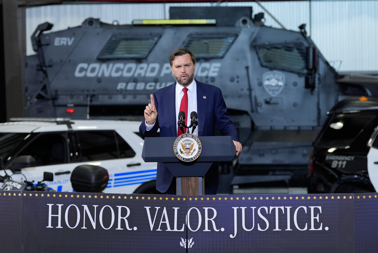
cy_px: 126
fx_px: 1713
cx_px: 189
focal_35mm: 163
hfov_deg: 12.6
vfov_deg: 8.4
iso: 1250
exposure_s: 1/640
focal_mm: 109
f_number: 2.8
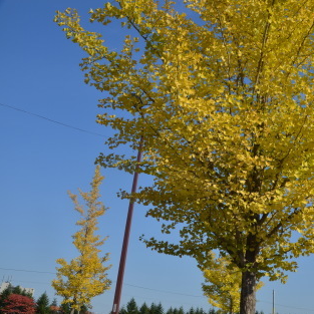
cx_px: 240
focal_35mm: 39
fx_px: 400
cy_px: 158
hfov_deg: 41.4
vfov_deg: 42.8
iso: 200
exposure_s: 1/500
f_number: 11
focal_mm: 20
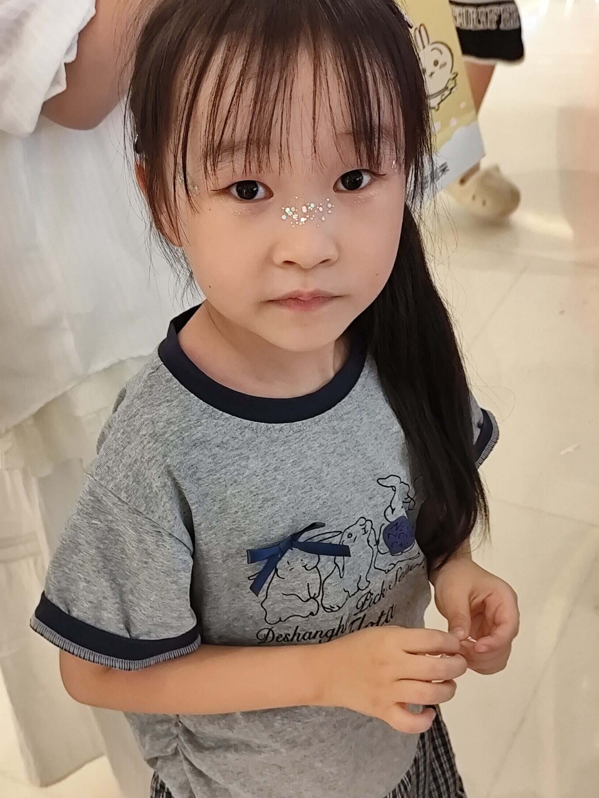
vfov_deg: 38.9
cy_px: 443
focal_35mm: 49
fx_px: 1130
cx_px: 290
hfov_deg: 29.7
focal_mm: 6.14
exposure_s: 1/100
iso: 640
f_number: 1.65
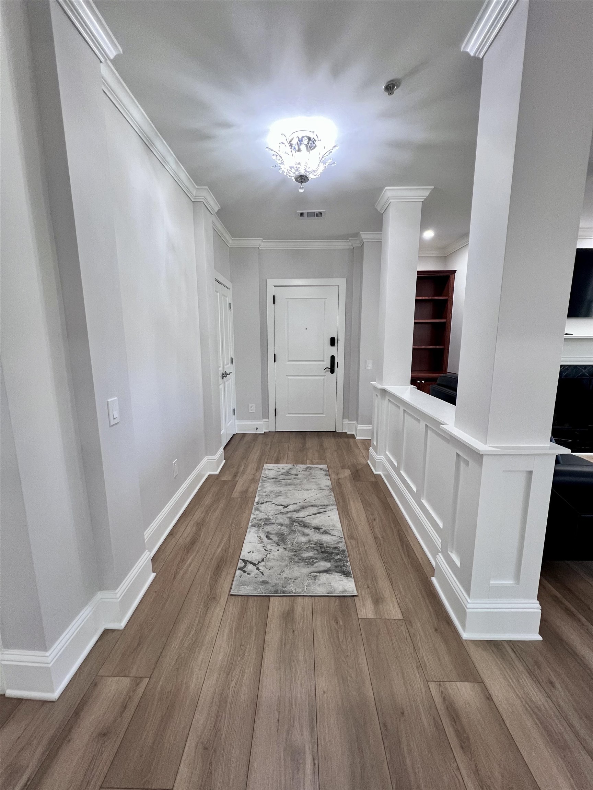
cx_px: 296
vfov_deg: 106.2
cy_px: 395
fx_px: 297
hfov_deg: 89.9
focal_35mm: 13
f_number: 1.8
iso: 160
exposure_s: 1/60
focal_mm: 1.57
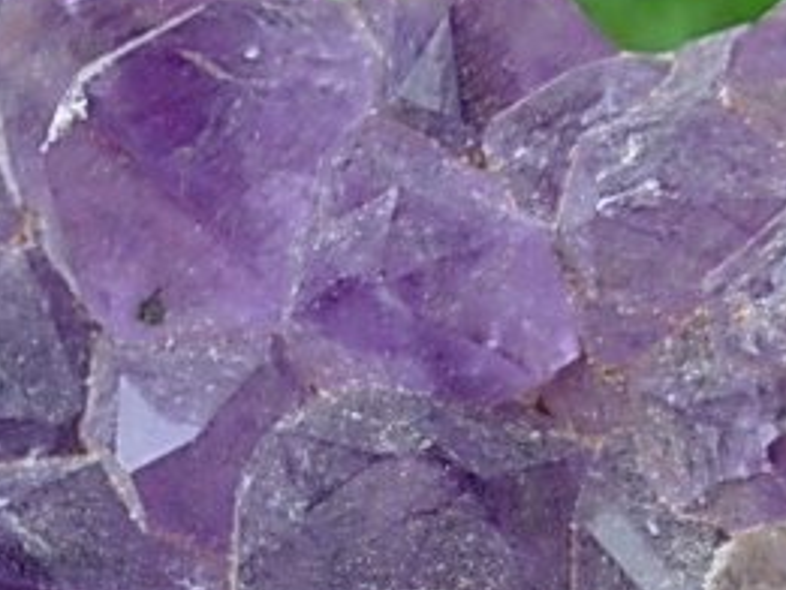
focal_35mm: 149
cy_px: 725
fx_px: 3385
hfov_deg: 13.2
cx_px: 169
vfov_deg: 9.8
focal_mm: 6.3
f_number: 2.9
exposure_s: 1/242
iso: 50
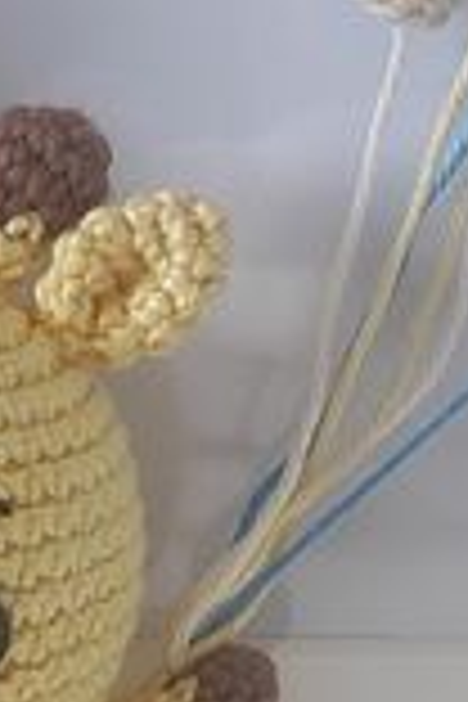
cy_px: 153
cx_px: 405
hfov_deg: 8.2
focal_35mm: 166
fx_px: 3237
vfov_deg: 12.3
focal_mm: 5.43
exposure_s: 1/50
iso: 427
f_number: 1.89
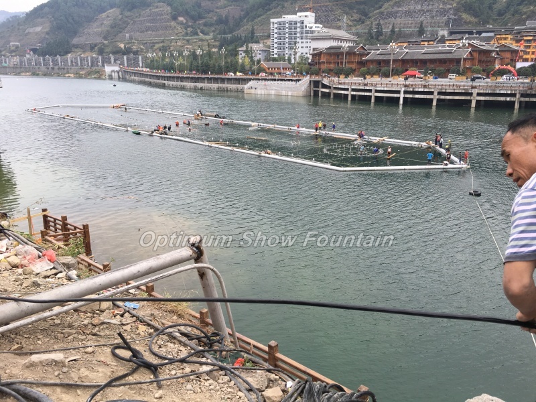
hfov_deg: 61.7
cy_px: 201
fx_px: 449
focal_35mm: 29
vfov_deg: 48.2
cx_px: 268
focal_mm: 4.15
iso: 25
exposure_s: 1/265
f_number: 2.2
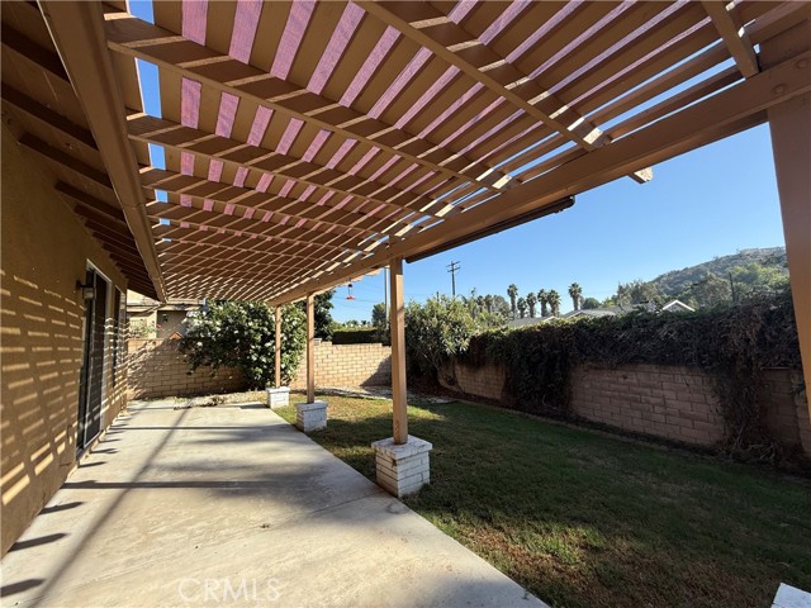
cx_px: 406
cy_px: 304
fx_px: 328
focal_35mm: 14
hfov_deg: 102.1
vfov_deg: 85.7
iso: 50
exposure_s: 1/1211
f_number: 2.2
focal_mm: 2.22
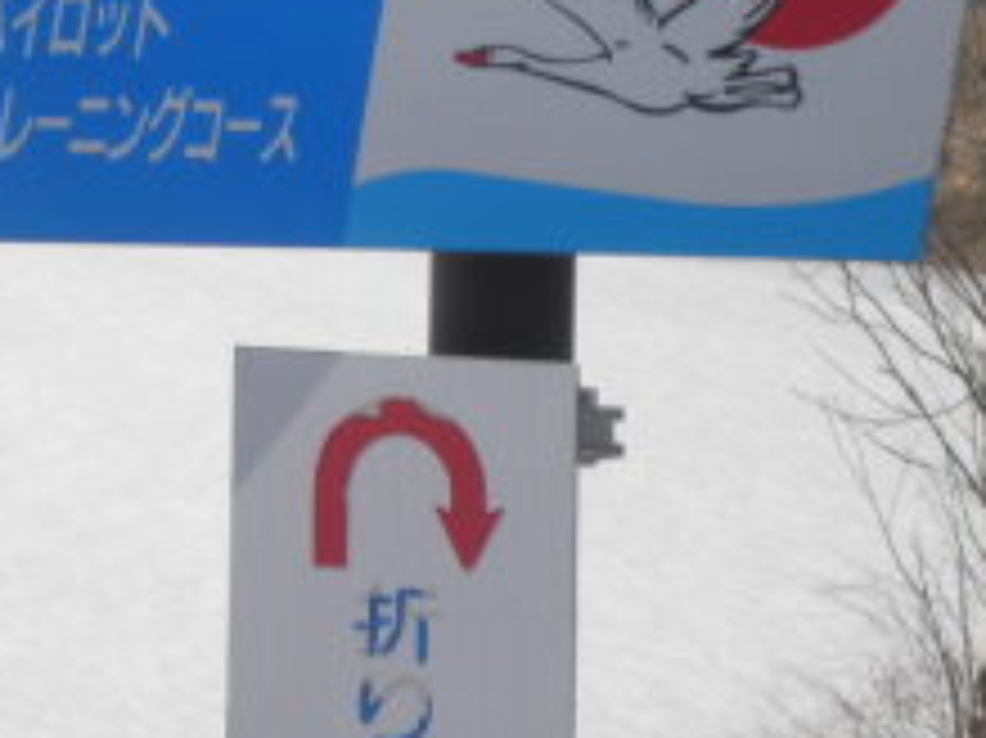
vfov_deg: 7.4
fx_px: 5665
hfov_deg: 9.9
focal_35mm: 199
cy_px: 133
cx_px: 266
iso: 64
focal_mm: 15.4
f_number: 13.9
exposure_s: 1/125
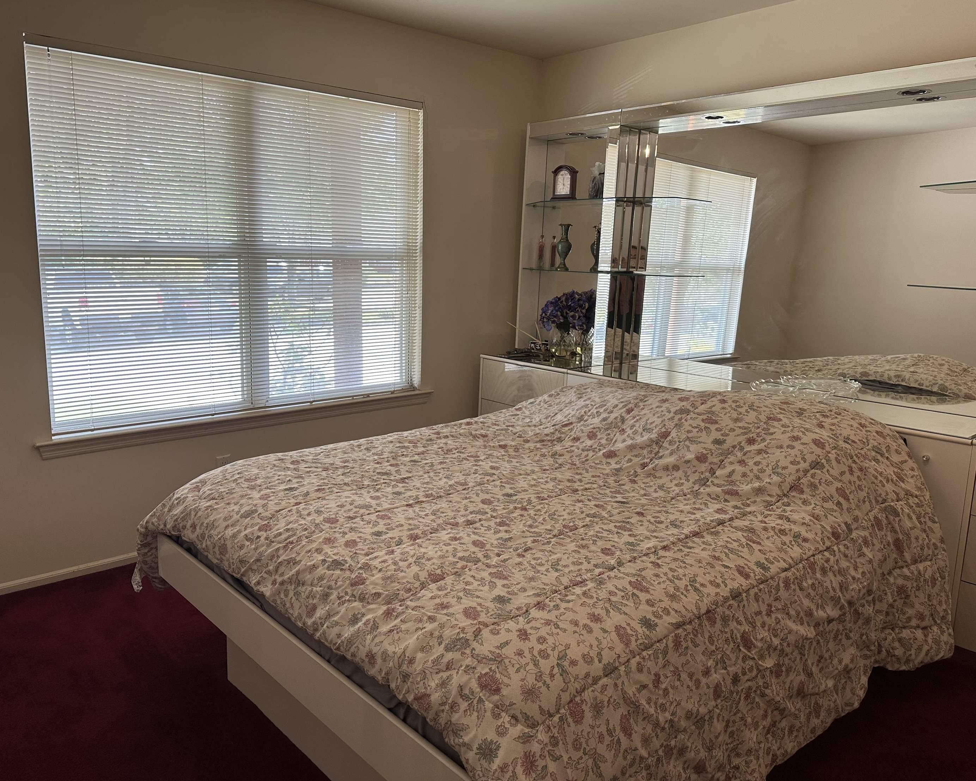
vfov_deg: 54.9
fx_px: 751
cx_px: 451
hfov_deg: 65.9
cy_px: 377
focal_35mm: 26
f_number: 1.78
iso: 100
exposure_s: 1/120
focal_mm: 6.86
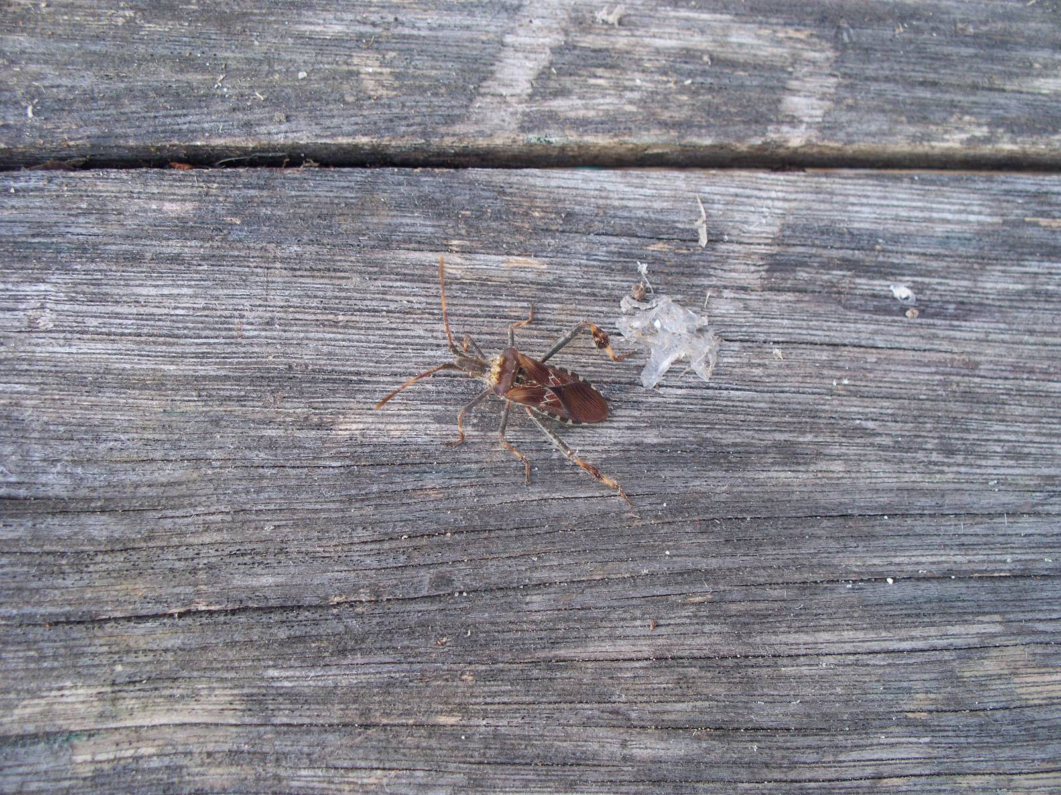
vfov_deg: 30.9
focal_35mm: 47
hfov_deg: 40.4
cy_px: 398
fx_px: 1441
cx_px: 530
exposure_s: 1/60
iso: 100
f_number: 2.9
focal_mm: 9.86
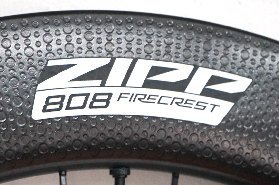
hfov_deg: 20.6
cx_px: 119
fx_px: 766
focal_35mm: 99
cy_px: 144
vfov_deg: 13.7
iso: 2000
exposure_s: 1/60
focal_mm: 54
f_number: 5
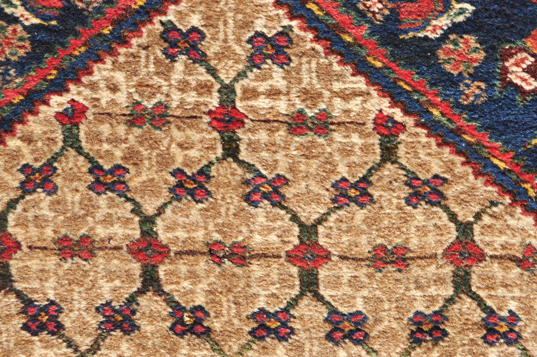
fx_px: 1229
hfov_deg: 24.6
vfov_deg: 16.5
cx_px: 268
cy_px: 178
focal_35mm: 82
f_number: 10
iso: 200
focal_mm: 55
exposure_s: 1/400
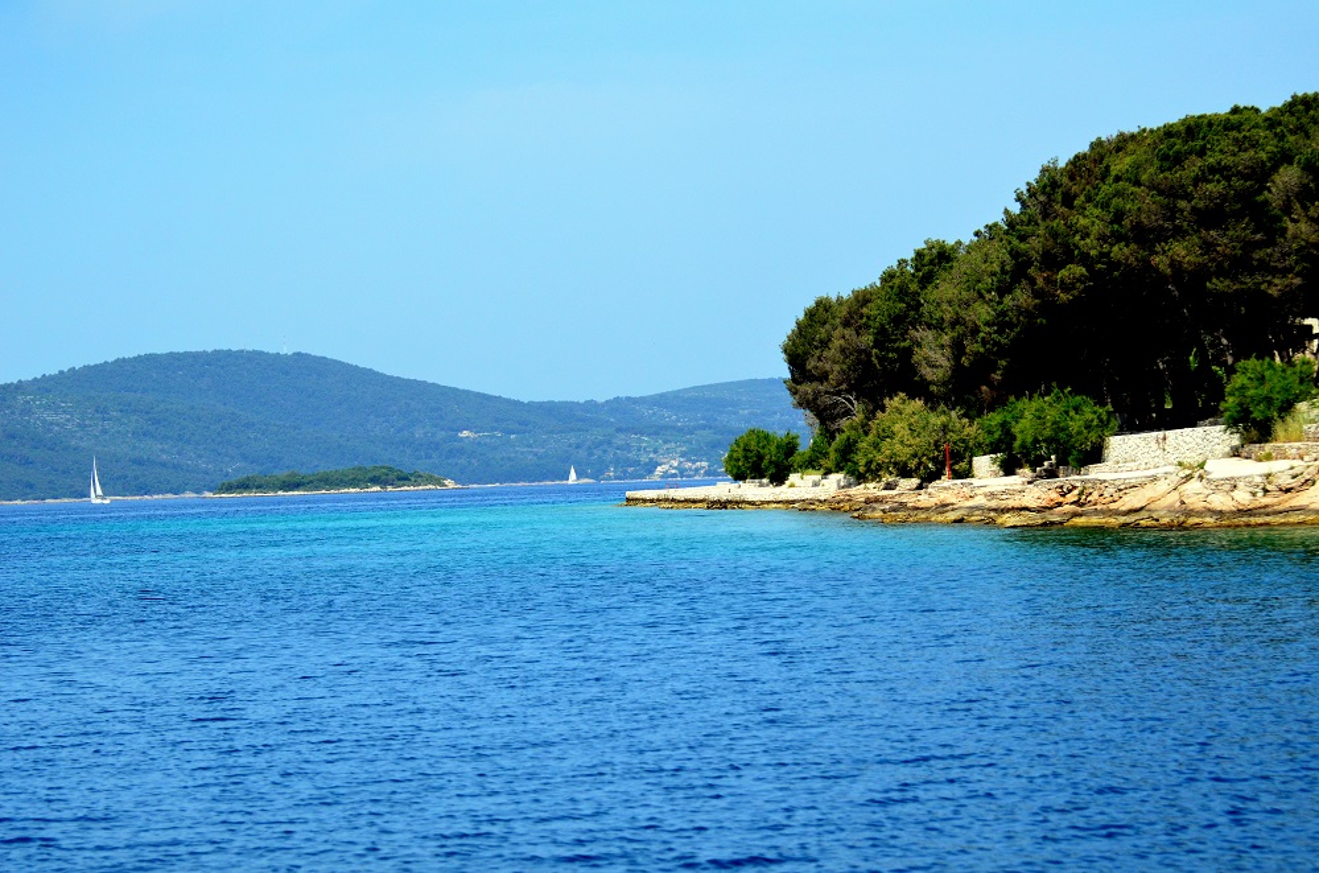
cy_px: 436
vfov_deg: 11.1
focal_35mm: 123
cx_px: 660
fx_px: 4496
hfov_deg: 16.7
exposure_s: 1/8000
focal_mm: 82
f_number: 4.5
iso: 900
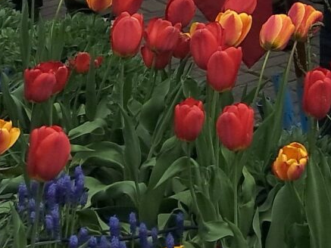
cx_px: 501
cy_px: -379
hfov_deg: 11.9
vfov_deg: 8.5
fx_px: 1511
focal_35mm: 158
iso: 50
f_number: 1.8
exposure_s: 1/691
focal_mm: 4
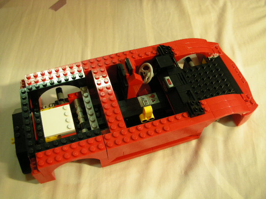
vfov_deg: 40.7
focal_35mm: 35
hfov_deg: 52.6
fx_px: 269
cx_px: 133
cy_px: 100
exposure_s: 1/12.1
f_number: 2.8
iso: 200
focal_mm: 5.8
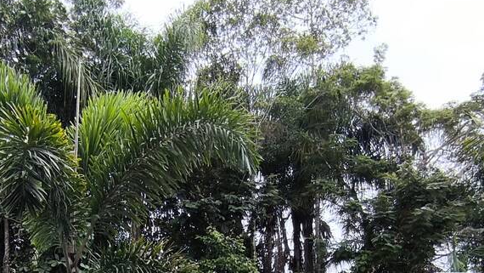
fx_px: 565
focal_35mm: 44
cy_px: 406
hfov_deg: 45.9
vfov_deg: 22.4
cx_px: 172
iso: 50
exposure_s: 1/1058
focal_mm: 1.65
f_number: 2.2
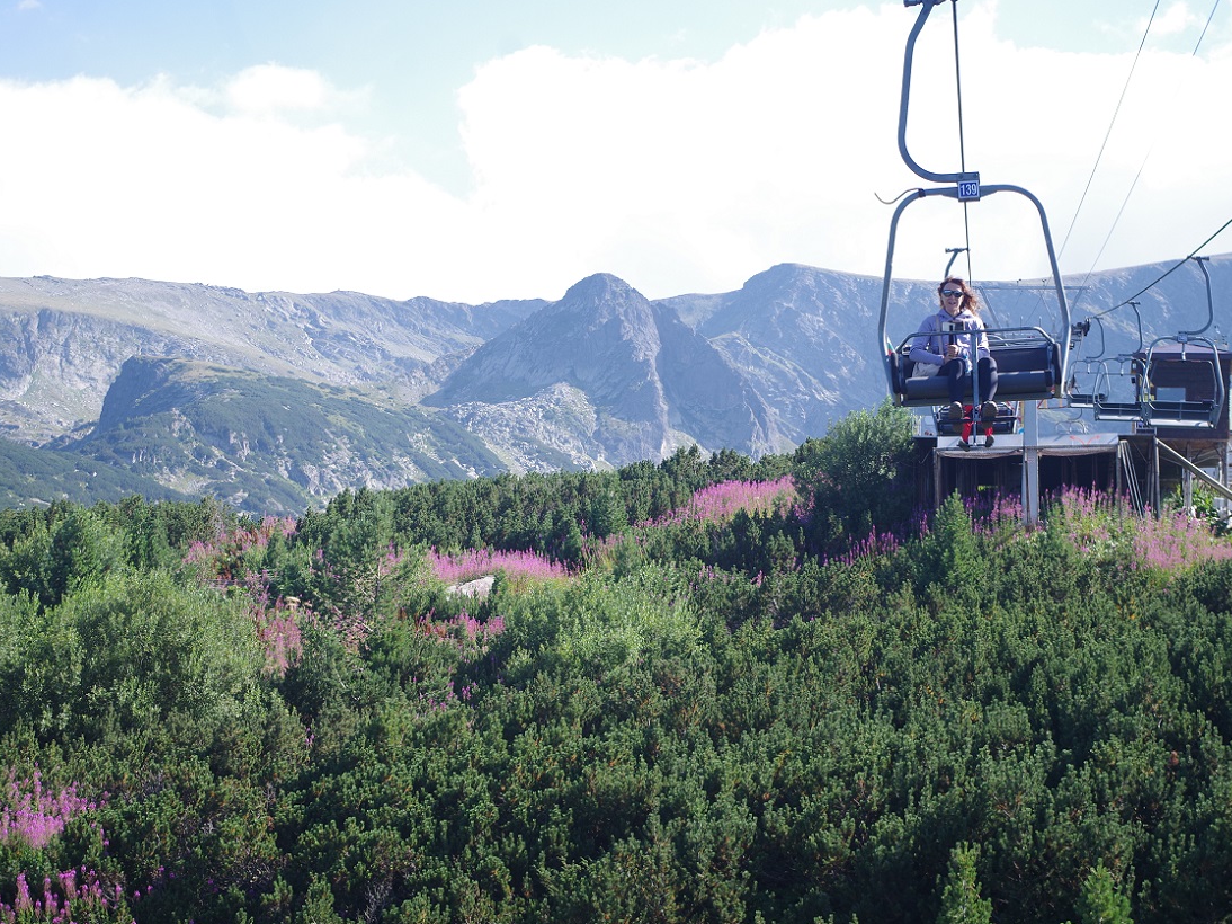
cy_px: 462
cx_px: 615
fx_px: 3186
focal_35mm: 90
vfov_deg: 16.5
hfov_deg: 21.9
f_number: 6.3
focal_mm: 55
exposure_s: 1/125
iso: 100
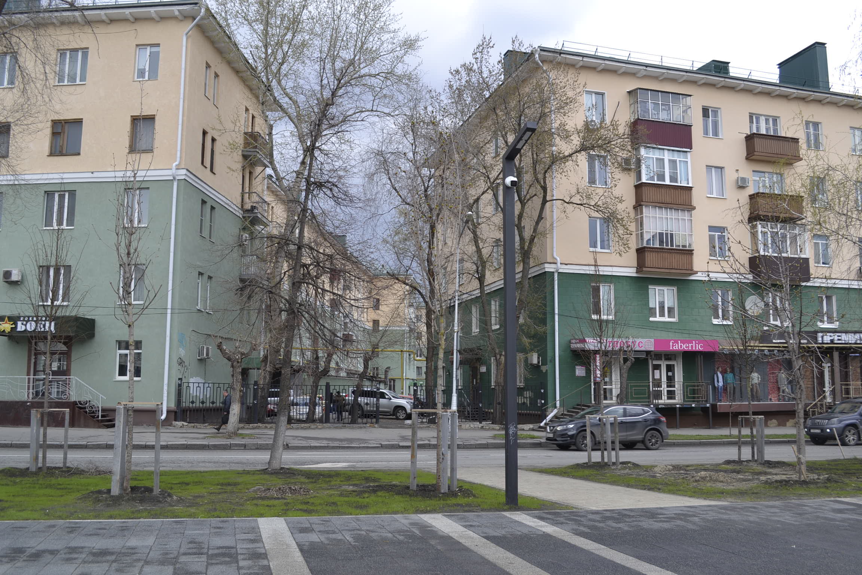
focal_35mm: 33
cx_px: 431
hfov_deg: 57.2
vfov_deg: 40.0
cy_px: 288
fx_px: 790
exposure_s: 1/160
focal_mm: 22
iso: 100
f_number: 6.3
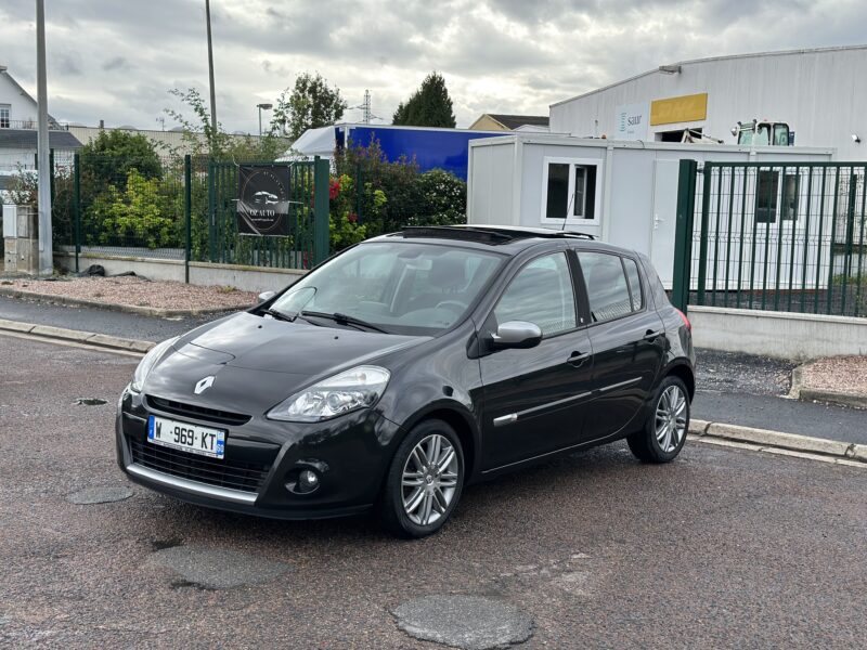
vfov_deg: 30.3
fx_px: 1202
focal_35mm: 48
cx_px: 434
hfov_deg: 39.7
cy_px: 325
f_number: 1.78
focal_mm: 6.86
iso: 80
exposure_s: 1/1376
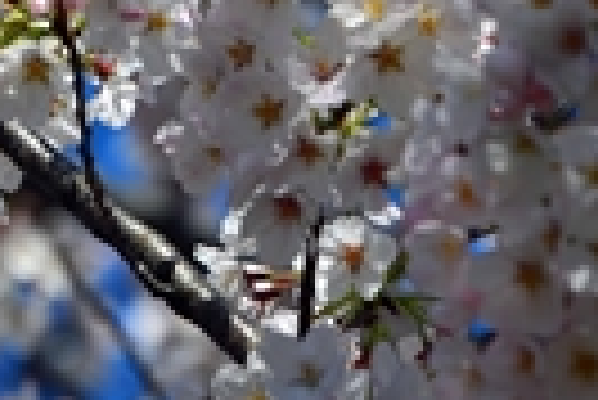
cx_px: 4
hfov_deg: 2.3
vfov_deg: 1.5
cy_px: -182
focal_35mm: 899
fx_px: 14950
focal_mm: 300
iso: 125
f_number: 9
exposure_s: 1/320
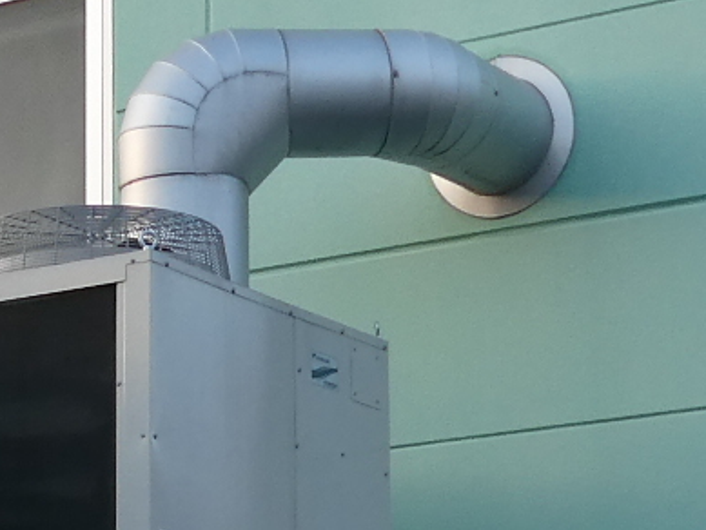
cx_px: -158
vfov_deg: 9.1
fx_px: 3305
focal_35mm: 162
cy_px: 606
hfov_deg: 11.9
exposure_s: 1/80
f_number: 3.3
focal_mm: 4.3
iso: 80
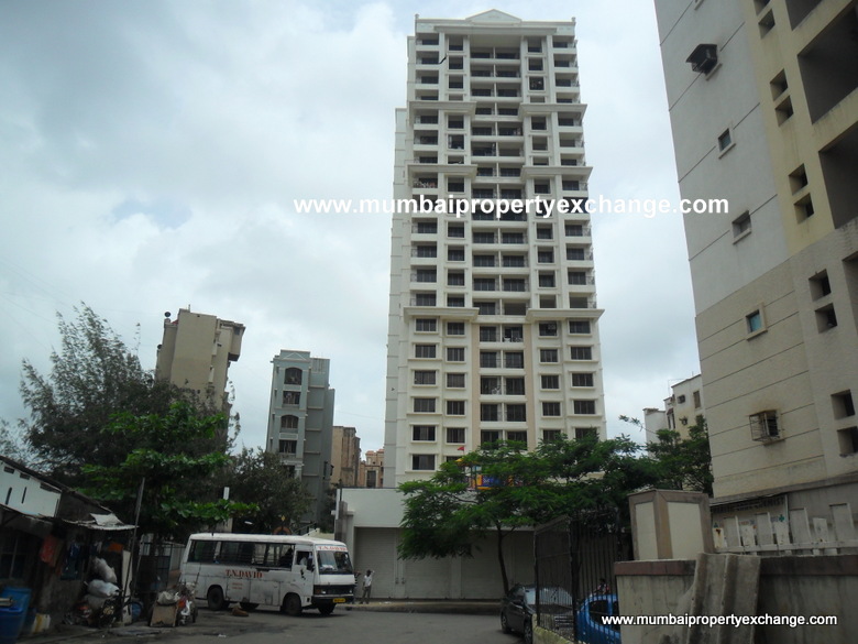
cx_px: 429
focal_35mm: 27
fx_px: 669
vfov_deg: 51.4
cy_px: 322
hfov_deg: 65.3
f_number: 8.9
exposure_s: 1/250
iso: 100
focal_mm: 4.9
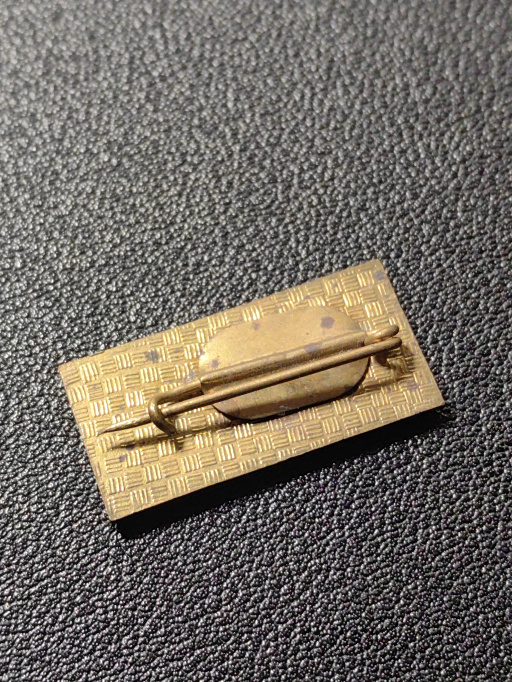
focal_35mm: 69
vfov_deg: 28.2
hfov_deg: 21.3
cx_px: 256
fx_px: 1361
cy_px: 341
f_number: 2
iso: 100
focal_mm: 5.75
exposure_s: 1/89
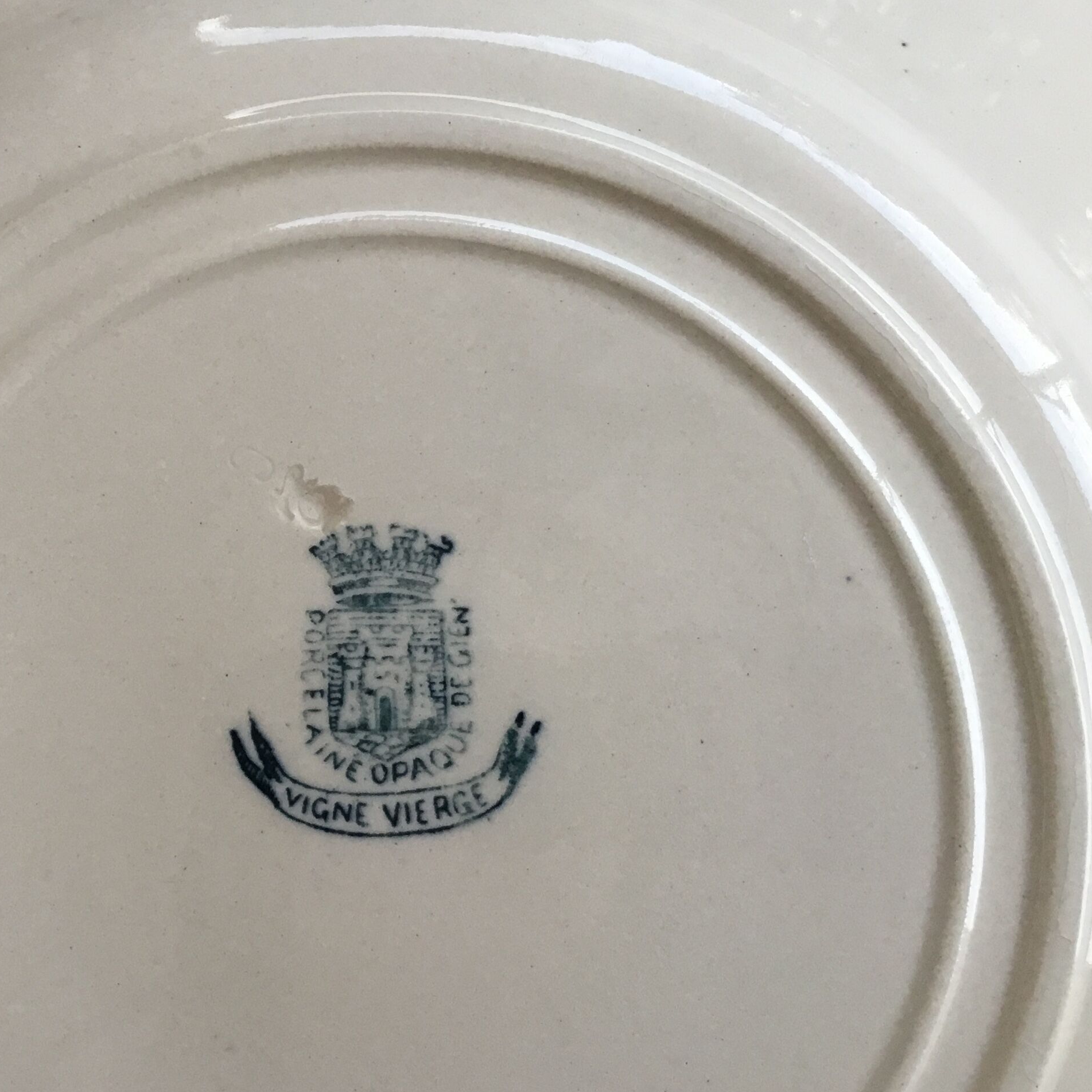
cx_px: 242
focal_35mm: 47
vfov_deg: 36.0
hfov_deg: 35.1
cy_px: 508
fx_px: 1677
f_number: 2.4
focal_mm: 3.3
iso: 40
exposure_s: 1/33
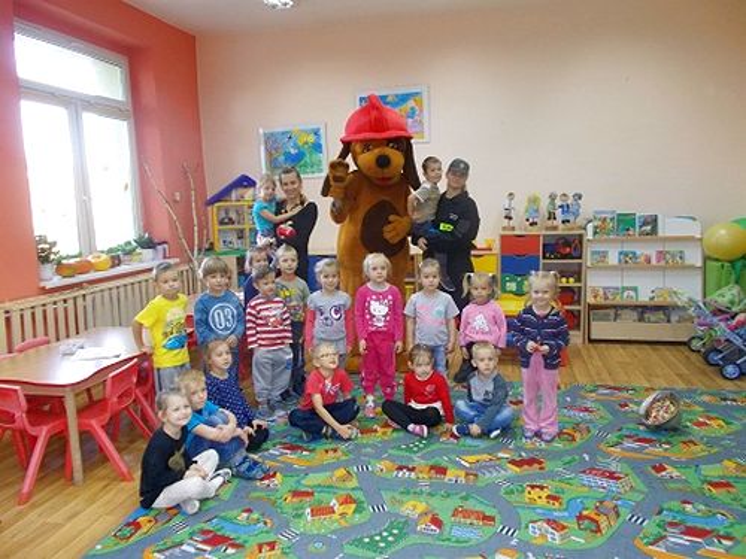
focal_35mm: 26
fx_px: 560
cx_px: 373
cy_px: 280
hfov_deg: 67.3
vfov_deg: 53.1
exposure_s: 1/50
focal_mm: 4.6
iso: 320
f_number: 3.2
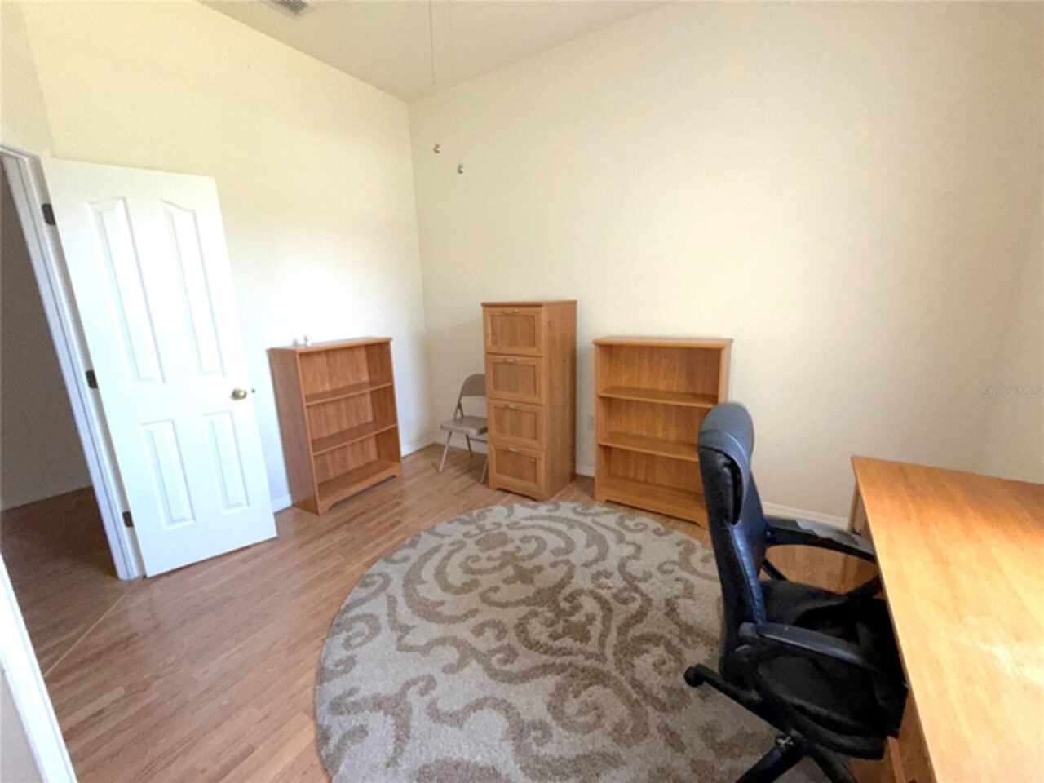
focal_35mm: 14
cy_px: 392
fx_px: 422
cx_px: 522
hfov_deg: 102.1
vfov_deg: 85.7
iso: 160
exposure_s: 1/62
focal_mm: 2.22
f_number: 2.2
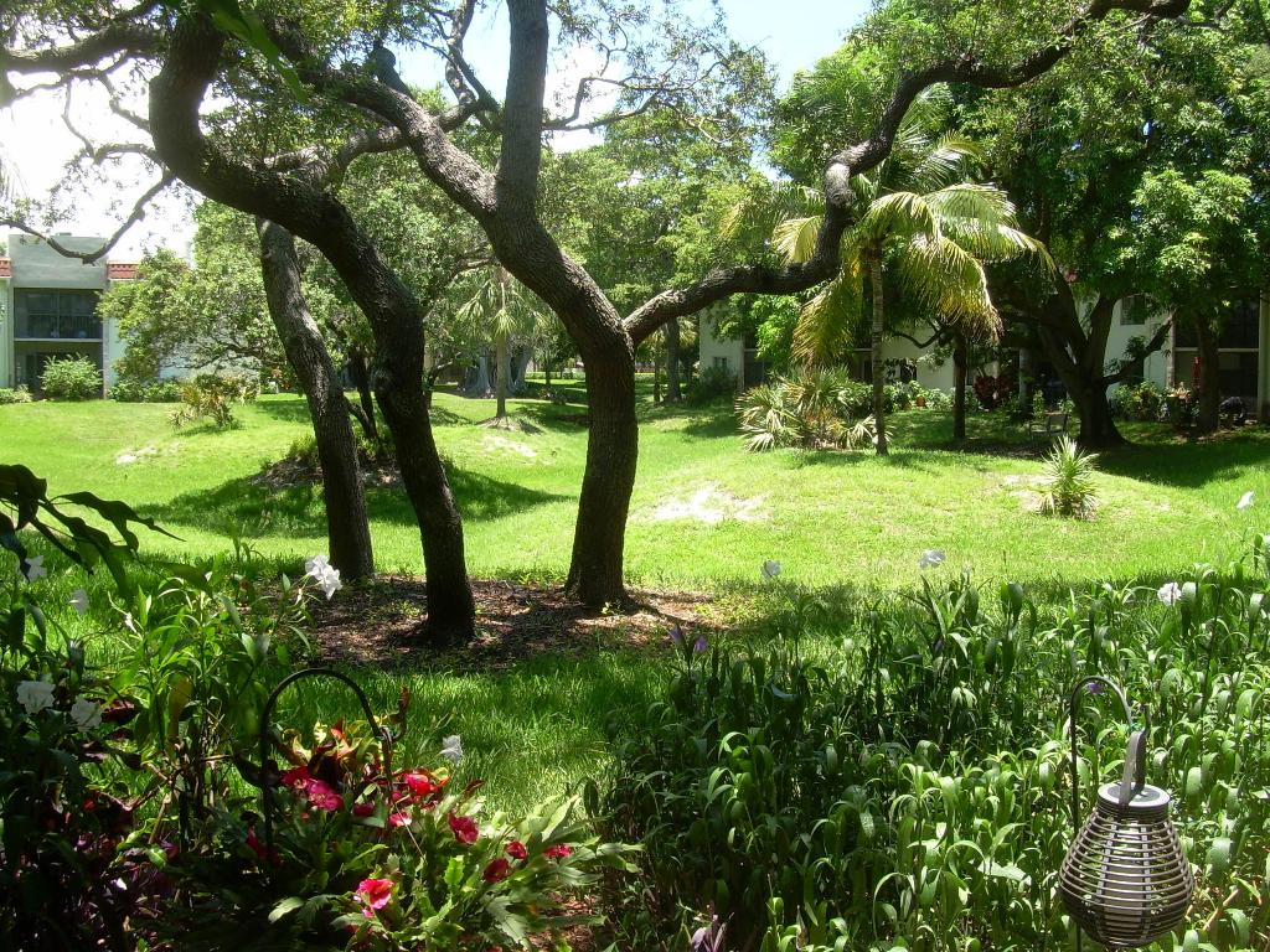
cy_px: 476
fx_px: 1394
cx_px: 635
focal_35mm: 38
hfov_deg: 49.0
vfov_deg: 37.7
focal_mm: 6.3
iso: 50
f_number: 4.6
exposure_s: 1/105
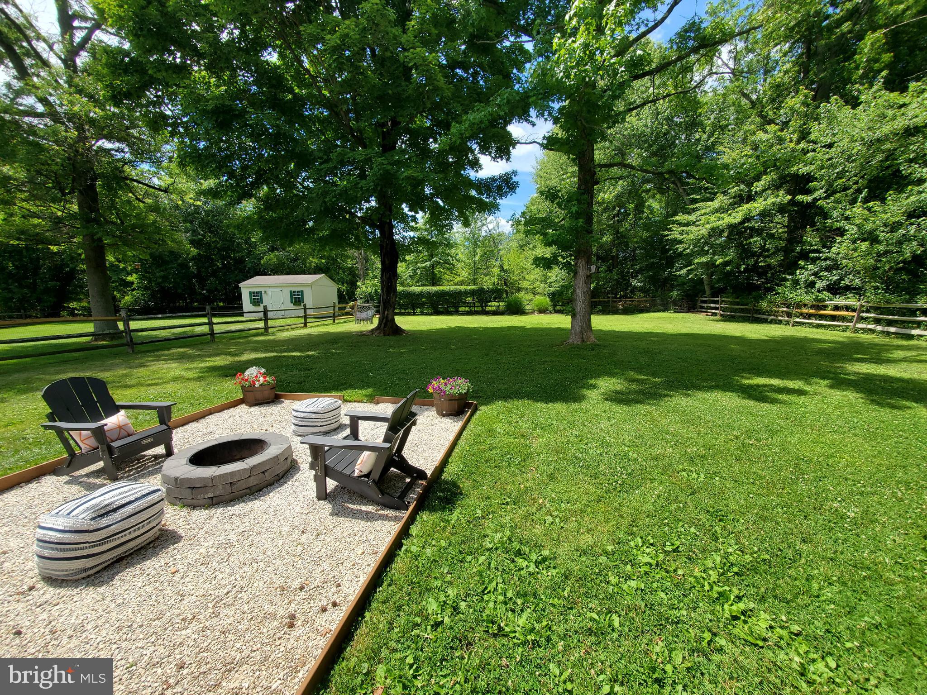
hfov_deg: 106.2
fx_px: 348
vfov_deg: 89.9
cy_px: 348
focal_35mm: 13
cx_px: 464
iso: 50
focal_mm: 1.8
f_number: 2.2
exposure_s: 1/679
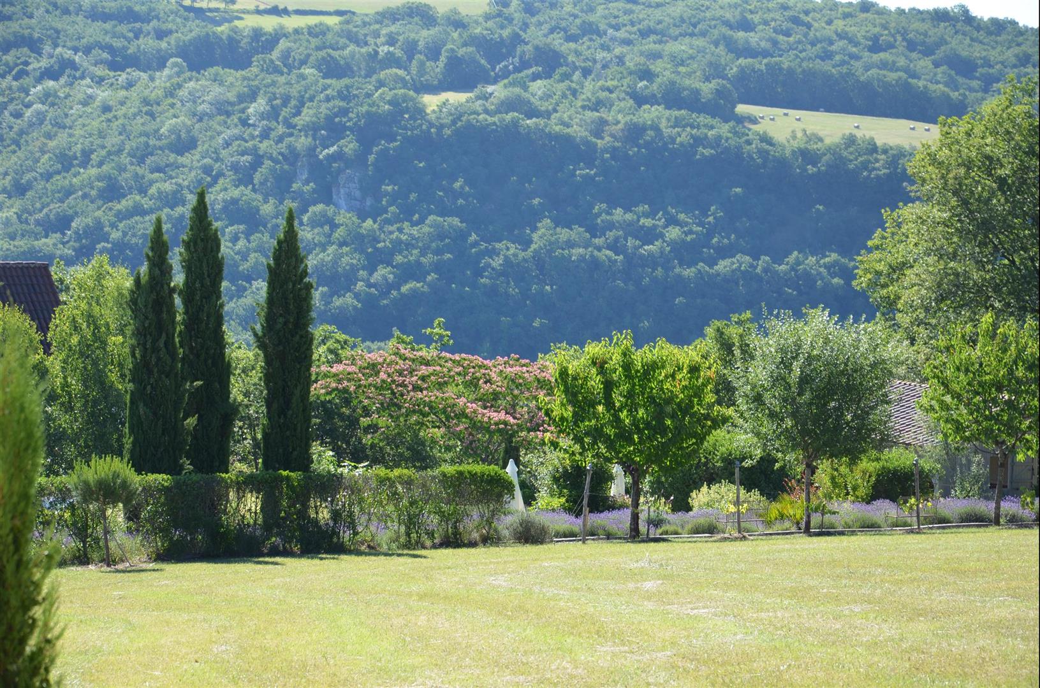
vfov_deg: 10.7
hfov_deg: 16.1
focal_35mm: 128
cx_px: 520
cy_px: 344
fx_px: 3675
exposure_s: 1/250
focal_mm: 85
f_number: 8
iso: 200
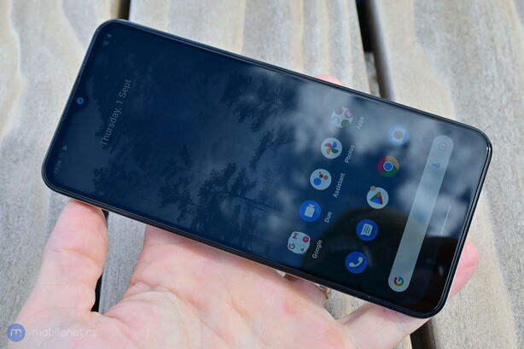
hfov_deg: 48.7
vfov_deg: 33.6
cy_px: 174
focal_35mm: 40
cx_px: 262
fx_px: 578
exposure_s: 1/200
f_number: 7.1
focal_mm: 26.5
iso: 100
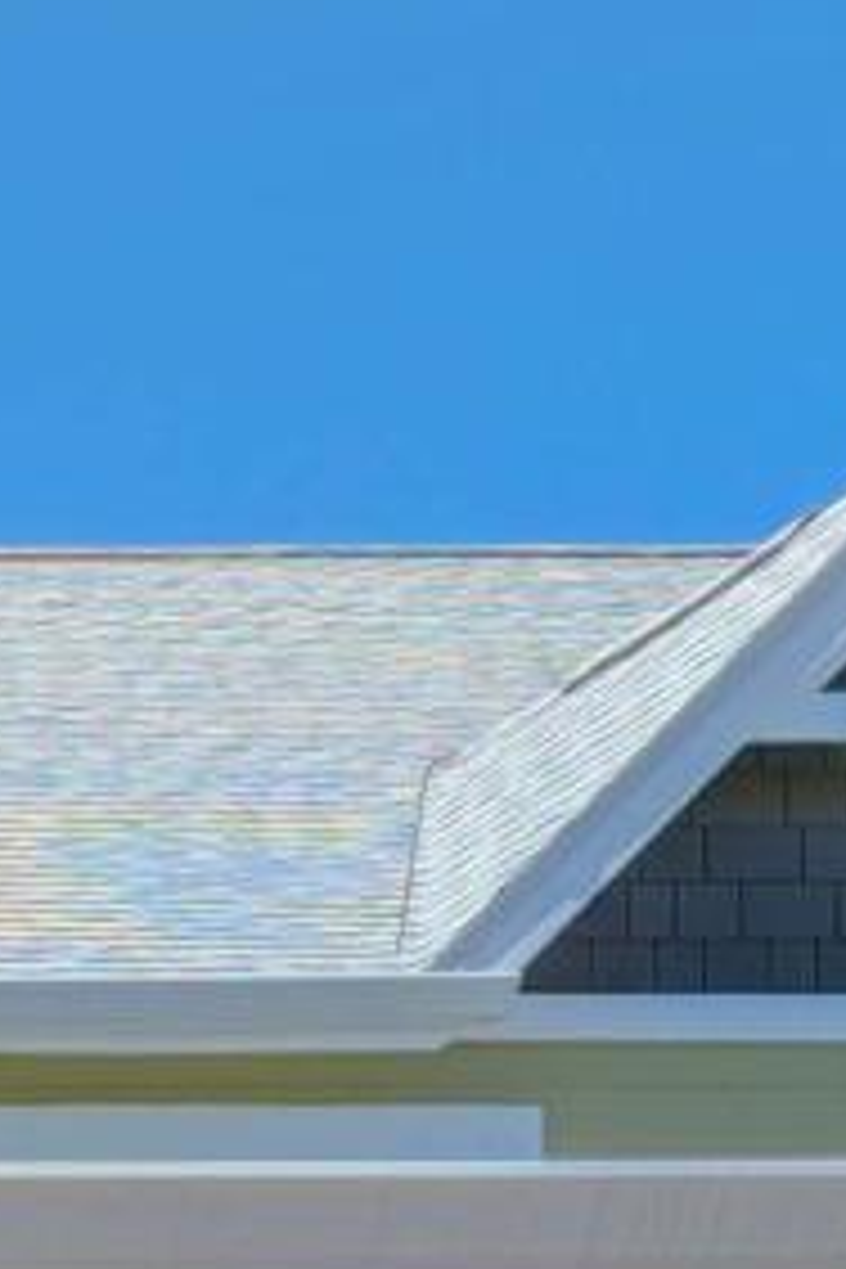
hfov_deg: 7.2
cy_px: 2880
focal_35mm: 149
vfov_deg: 11.7
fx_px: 5252
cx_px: -2358
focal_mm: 14
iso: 100
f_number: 5.6
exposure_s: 1/125
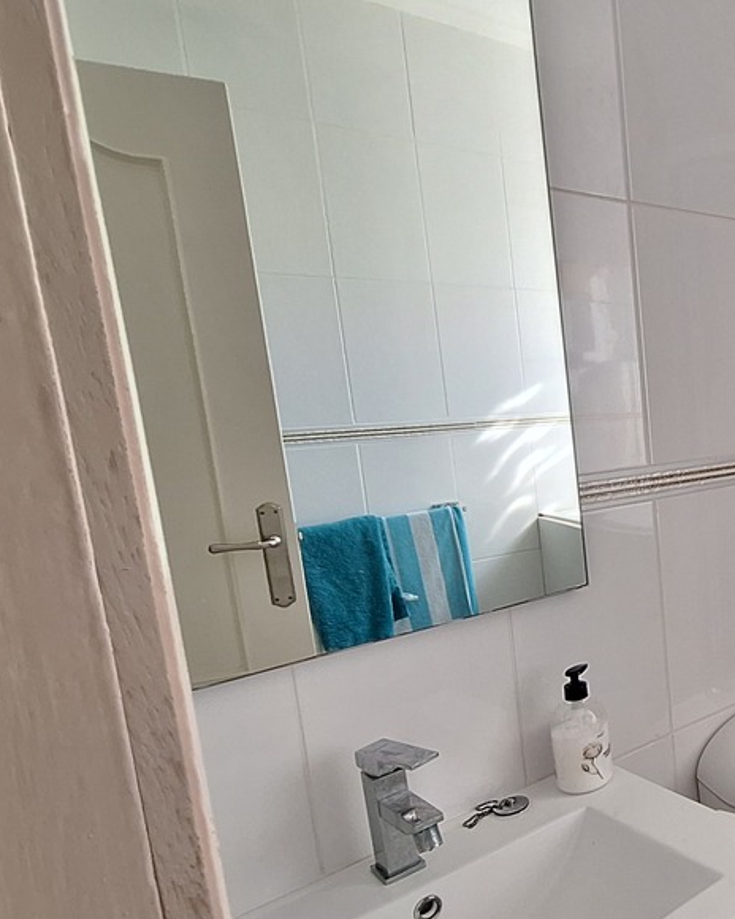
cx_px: 919
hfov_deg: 36.8
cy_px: 494
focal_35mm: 28
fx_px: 761
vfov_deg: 62.1
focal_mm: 1.74
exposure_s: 1/40
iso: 125
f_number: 2.2
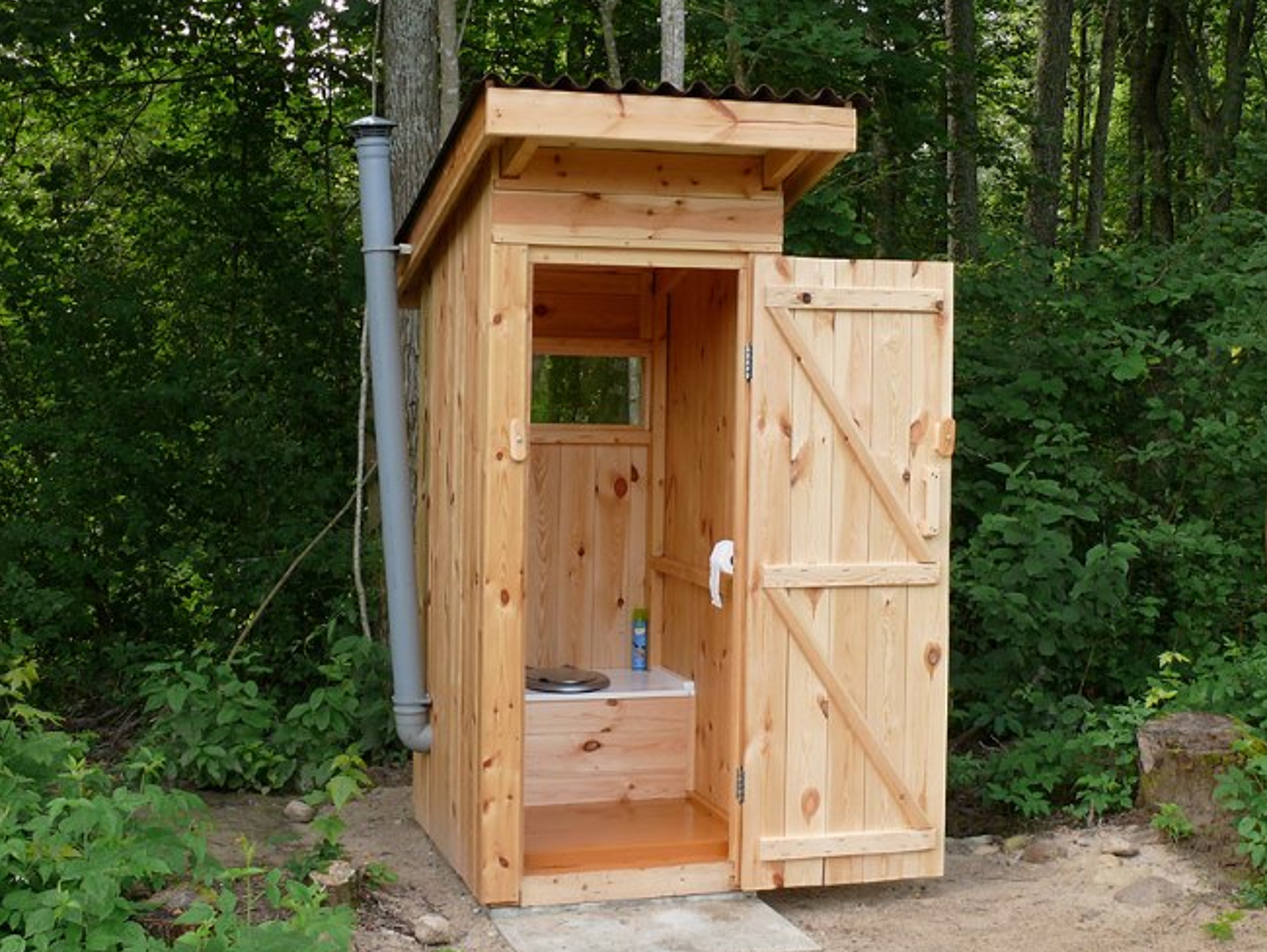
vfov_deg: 34.4
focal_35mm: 42
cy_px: 506
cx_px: 674
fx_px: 1538
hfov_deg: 44.8
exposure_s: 1/125
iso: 100
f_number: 3.6
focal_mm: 8.2
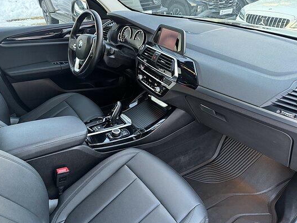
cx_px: 150
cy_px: 113
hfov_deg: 69.4
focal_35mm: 25
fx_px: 215
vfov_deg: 54.9
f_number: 1.78
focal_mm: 6.76
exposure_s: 1/54
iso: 800
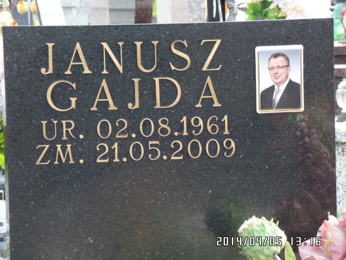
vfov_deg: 10.5
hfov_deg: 14.0
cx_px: 173
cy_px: 130
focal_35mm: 141
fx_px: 1409
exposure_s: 1/125
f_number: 4.2
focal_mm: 25.2
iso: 100
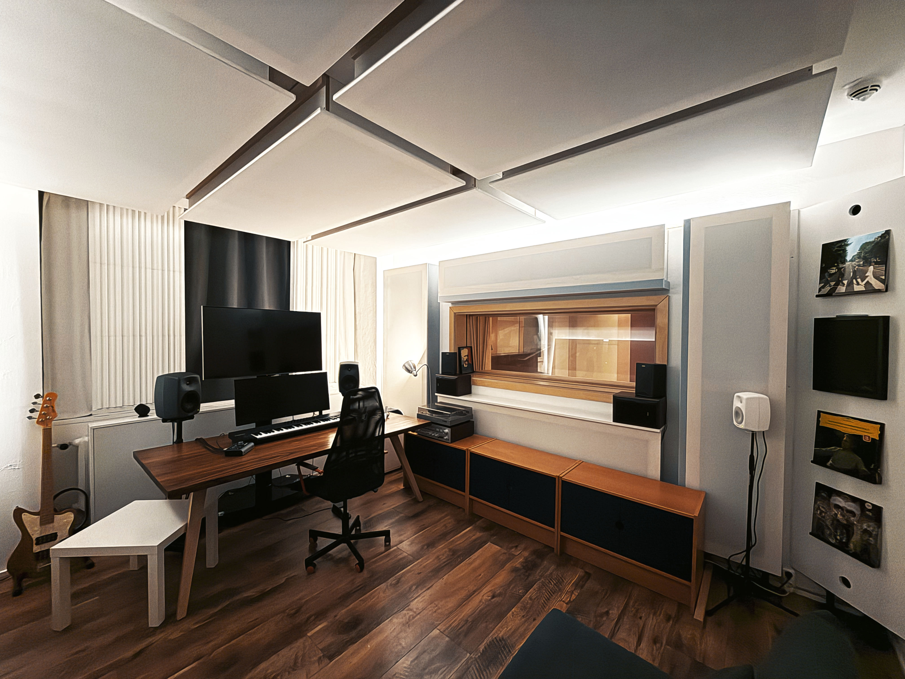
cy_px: 340
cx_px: 452
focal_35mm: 14
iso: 800
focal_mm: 2.2
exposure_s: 1/50
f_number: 2.2
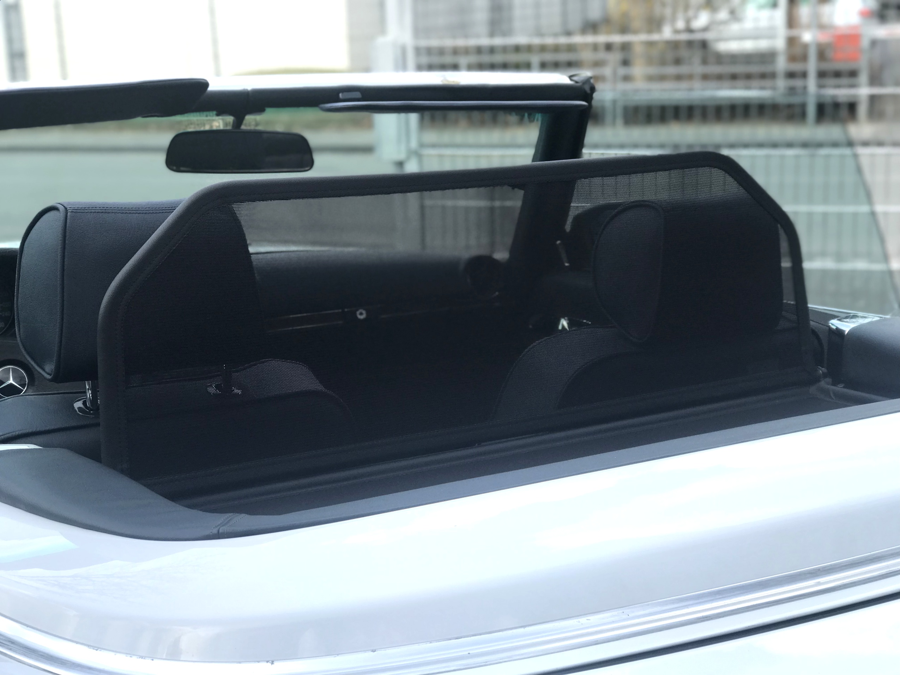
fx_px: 1482
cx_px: 450
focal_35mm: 57
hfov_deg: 33.8
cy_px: 338
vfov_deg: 25.7
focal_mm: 6.6
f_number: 2.8
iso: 20
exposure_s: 1/486
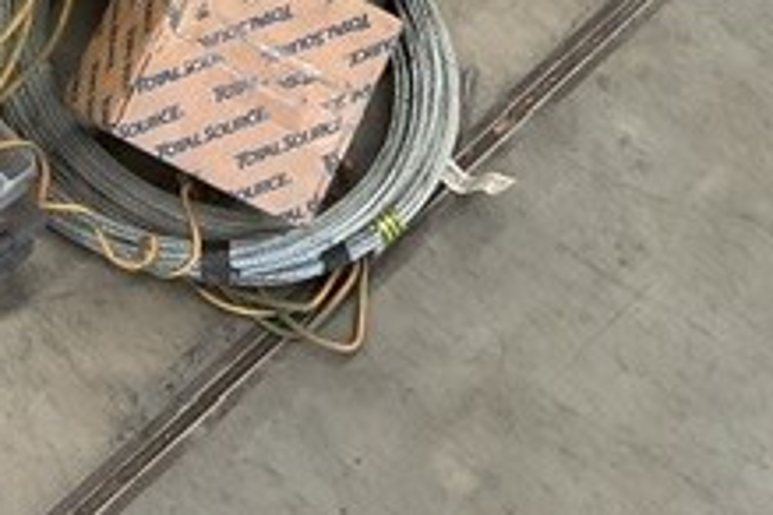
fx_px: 1889
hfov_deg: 20.6
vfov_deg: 14.2
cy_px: -317
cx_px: -293
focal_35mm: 88
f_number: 1.8
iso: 64
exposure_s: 1/120
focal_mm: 3
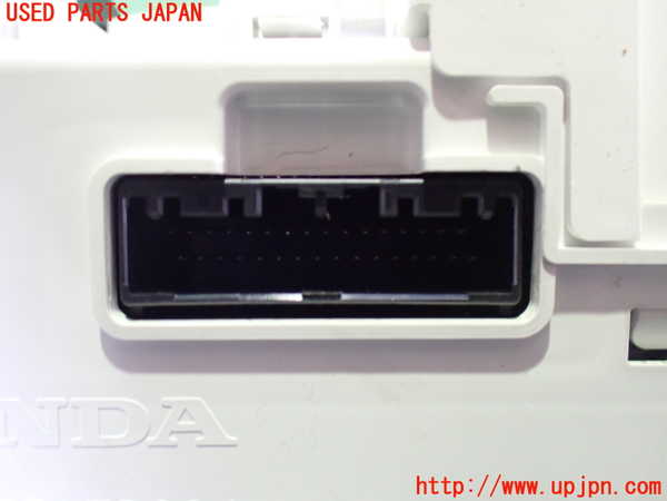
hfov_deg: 60.0
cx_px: 334
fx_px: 578
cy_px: 250
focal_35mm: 30
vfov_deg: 46.8
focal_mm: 5.4
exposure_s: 1/30
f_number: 2.3
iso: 1000
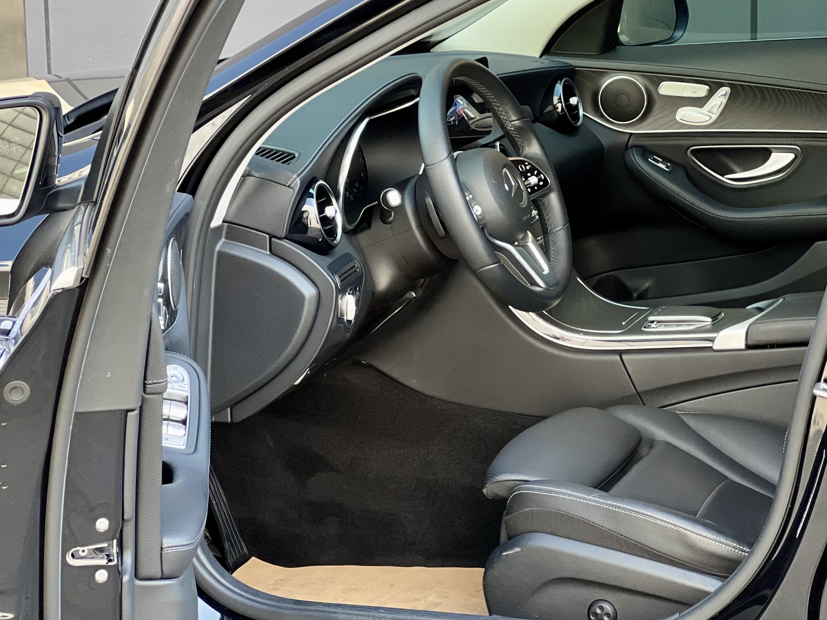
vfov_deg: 13.2
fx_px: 2676
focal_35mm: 112
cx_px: 468
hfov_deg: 17.6
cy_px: 255
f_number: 2.8
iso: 200
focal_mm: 9
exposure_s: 1/121
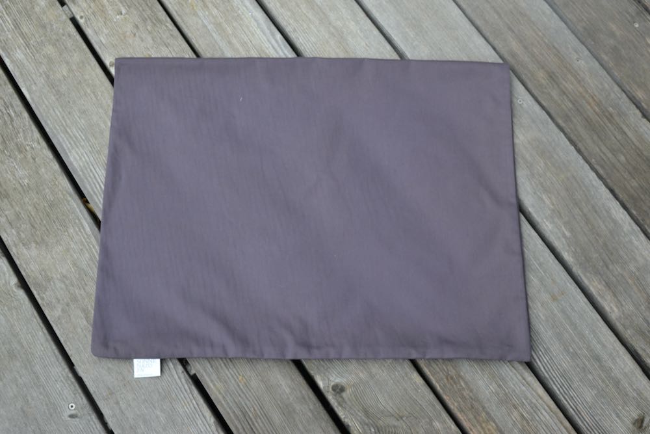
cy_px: 217
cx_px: 325
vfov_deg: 41.7
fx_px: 569
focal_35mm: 32
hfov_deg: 59.5
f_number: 4.5
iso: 400
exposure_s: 1/80
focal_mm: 21
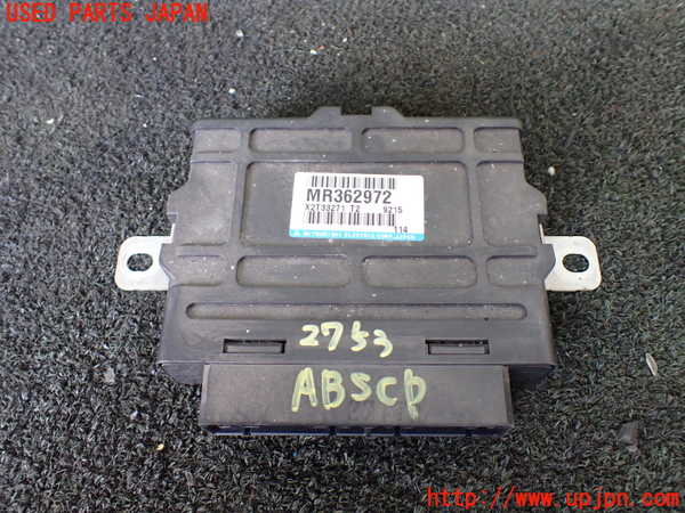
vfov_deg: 46.8
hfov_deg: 60.0
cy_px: 256
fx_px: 594
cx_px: 342
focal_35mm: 30
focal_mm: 5.4
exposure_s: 1/125
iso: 500
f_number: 2.3
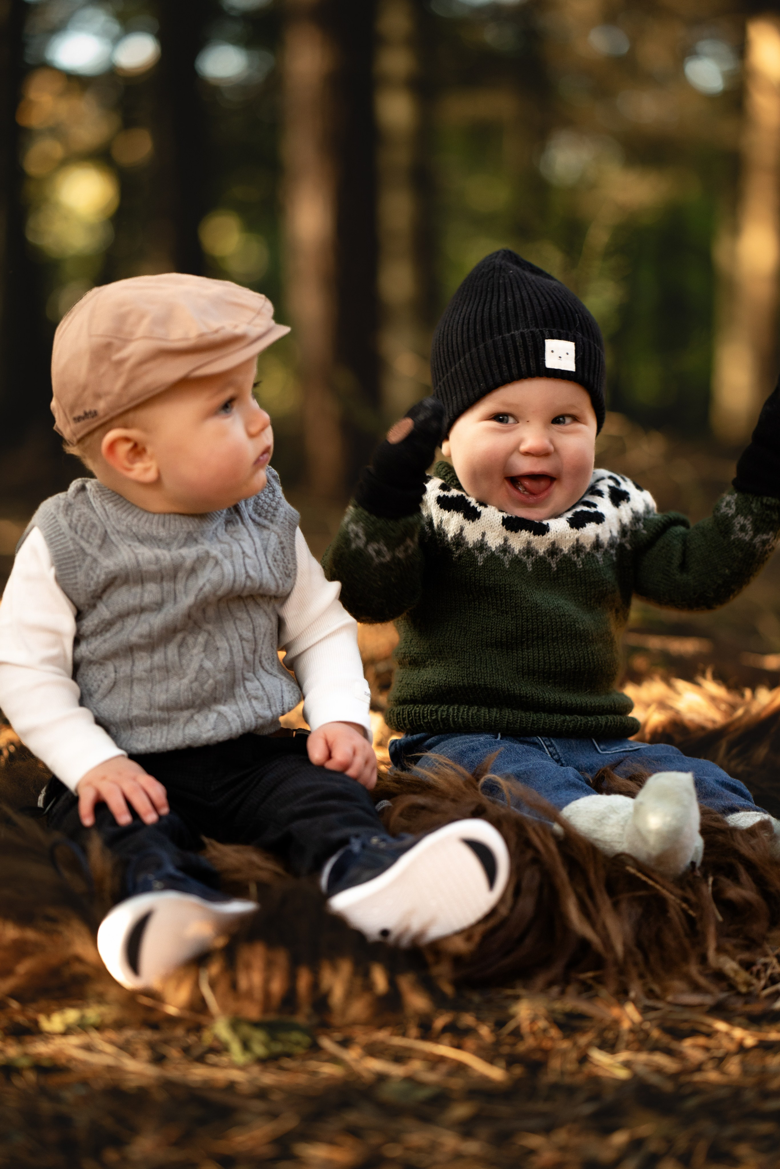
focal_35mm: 85
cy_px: 584
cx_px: 390
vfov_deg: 23.9
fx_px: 2762
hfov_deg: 16.1
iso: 1250
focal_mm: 85
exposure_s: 1/320
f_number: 2.2
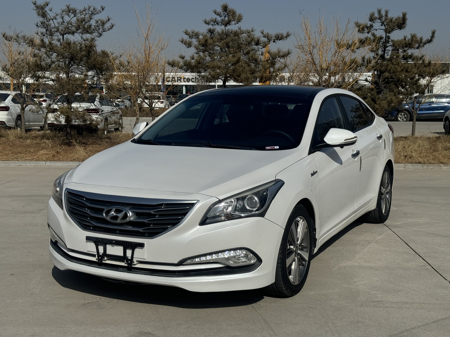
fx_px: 624
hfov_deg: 39.7
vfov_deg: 30.3
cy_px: 168
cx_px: 225
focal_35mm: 48
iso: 64
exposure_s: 1/15152
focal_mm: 6.76
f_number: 1.78
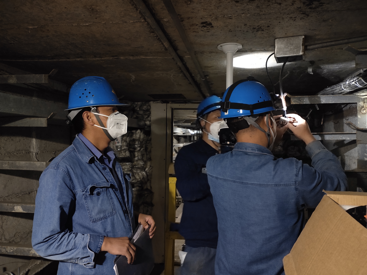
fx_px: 286
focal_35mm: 27
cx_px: 184
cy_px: 138
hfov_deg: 65.3
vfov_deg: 51.4
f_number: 1.78
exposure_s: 1/50
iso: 945
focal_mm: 4.05
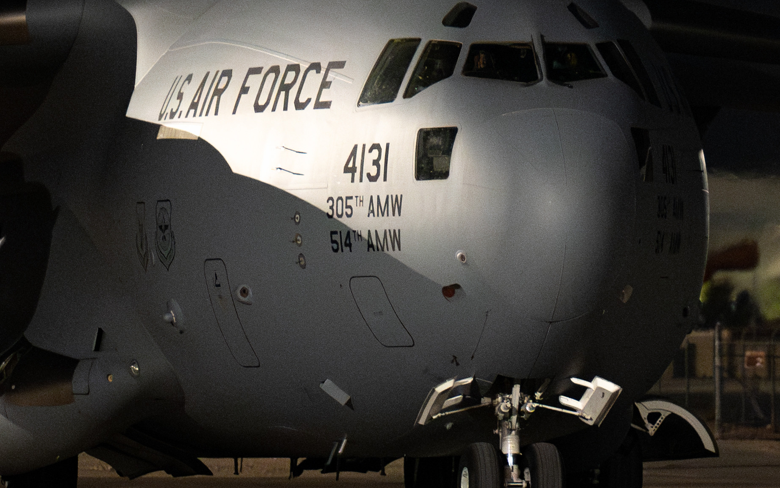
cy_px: 91
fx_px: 10799
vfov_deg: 2.6
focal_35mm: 508
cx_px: 824
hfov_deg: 4.1
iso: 16000
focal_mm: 155
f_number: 2.8
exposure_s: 1/320
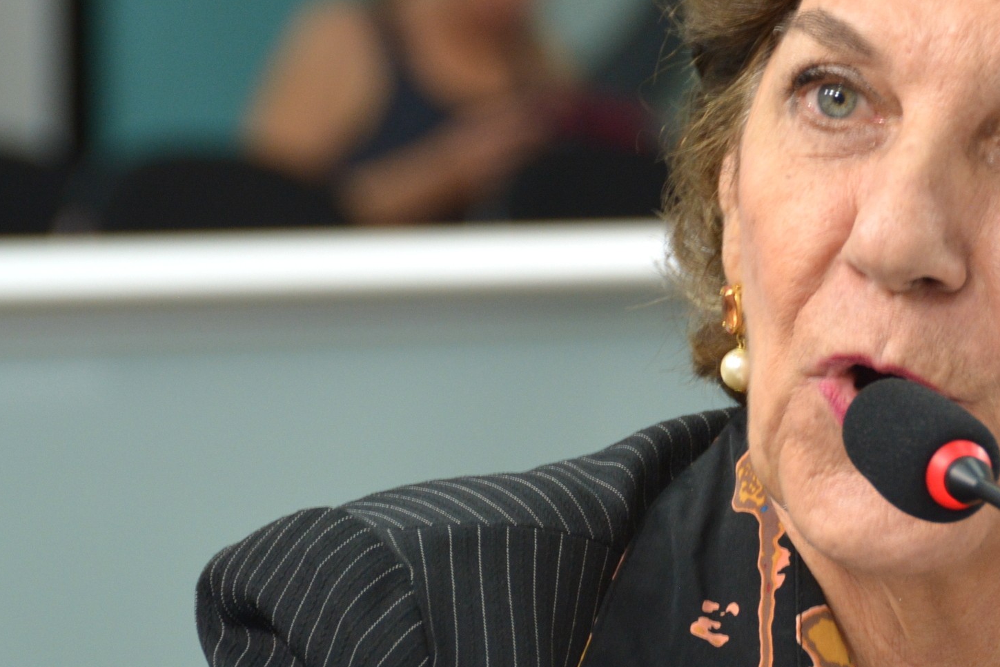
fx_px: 10333
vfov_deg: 3.7
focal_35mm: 372
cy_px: 379
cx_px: 698
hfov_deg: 5.5
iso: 720
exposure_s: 1/60
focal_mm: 120
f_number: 5.3
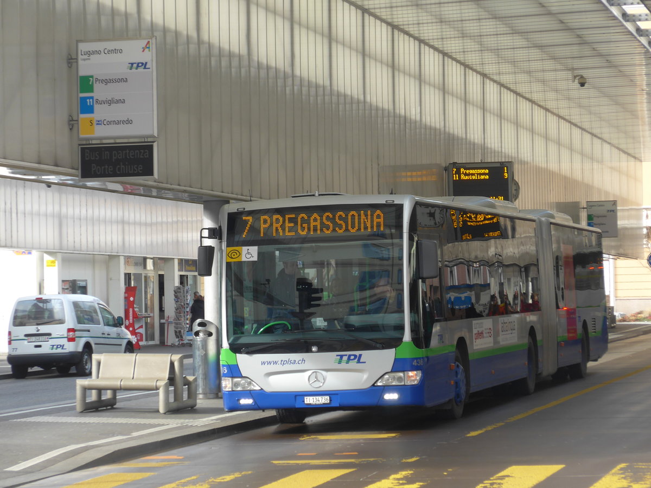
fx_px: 2200
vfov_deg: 12.7
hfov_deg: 16.8
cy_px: 244
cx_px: 326
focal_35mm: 117
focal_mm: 22.9
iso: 125
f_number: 5
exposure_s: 1/80
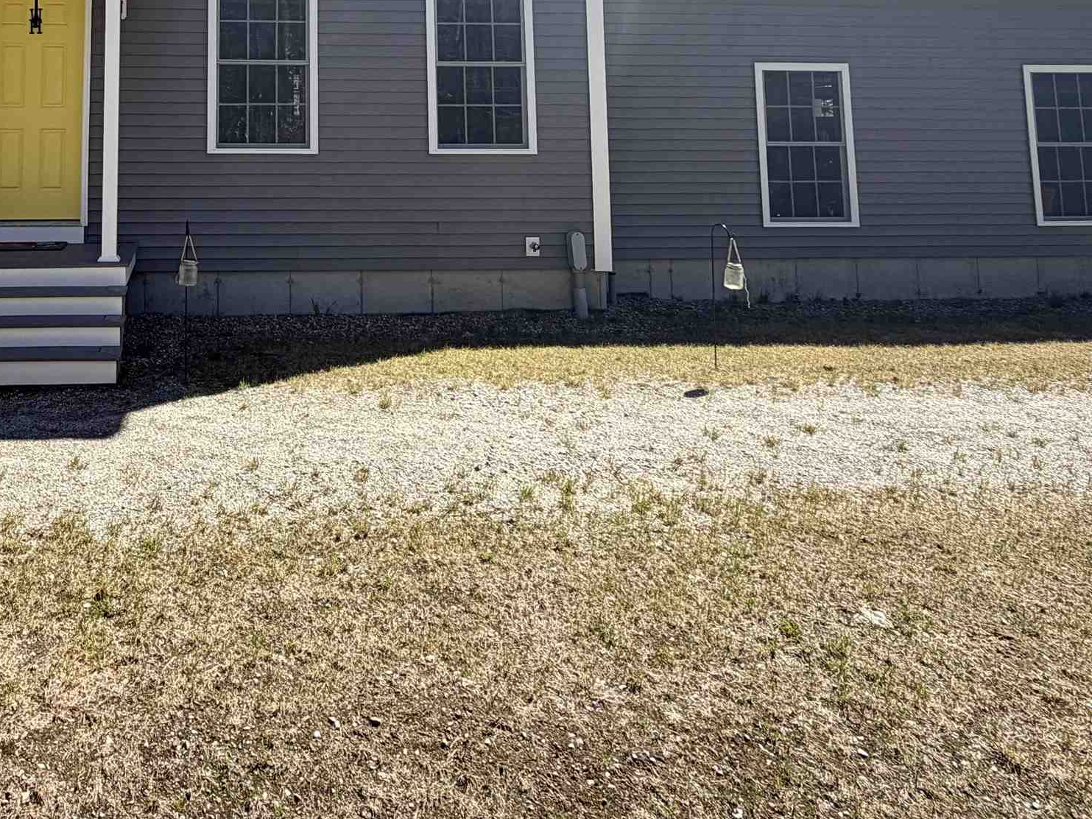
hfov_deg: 58.2
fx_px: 915
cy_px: 57
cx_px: 261
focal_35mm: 29
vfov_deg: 43.4
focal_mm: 2.22
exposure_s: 1/770
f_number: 2.2
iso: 32
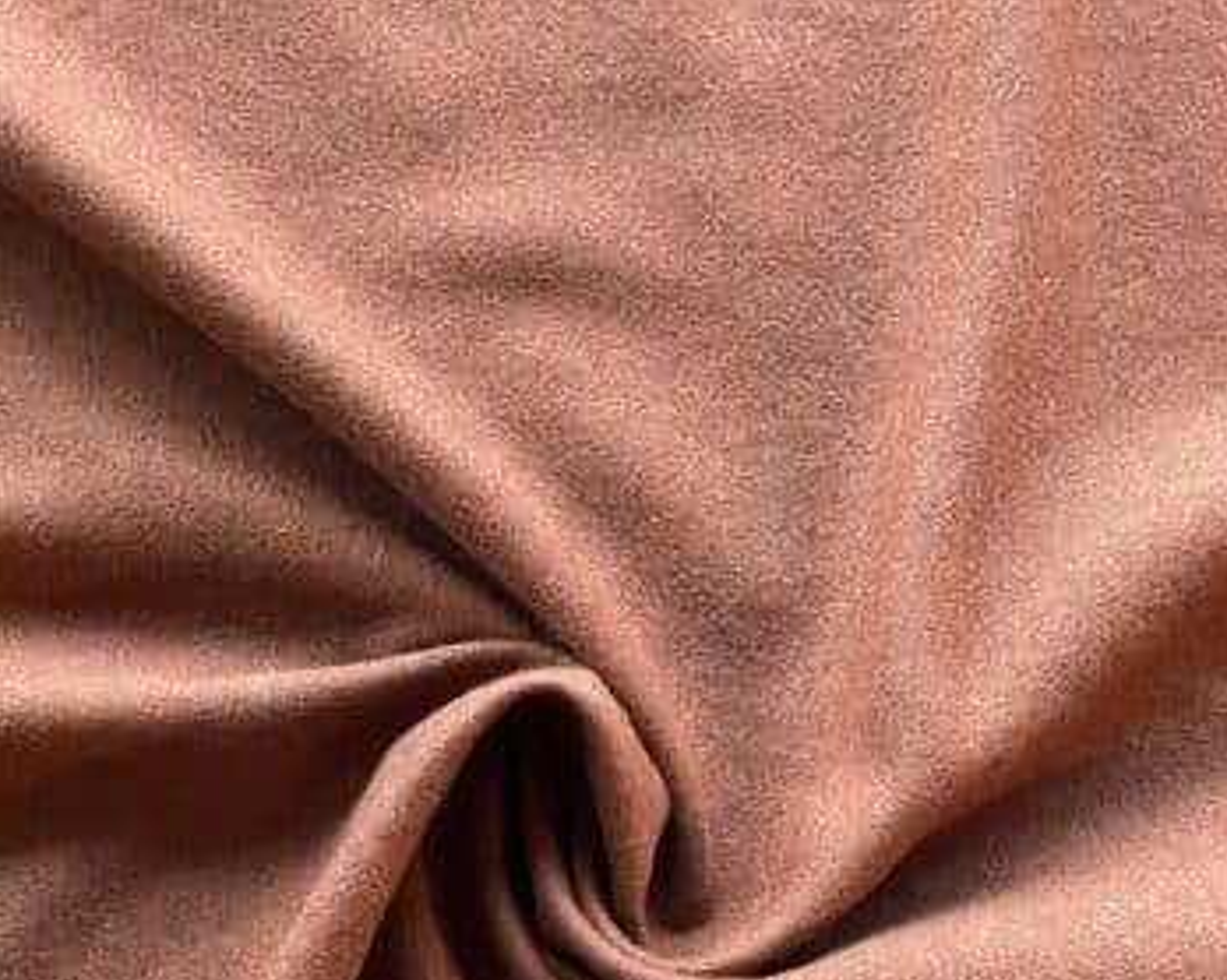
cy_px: 823
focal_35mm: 69
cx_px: 622
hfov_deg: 27.5
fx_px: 2504
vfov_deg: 21.8
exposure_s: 1/30
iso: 1000
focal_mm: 6
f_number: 2
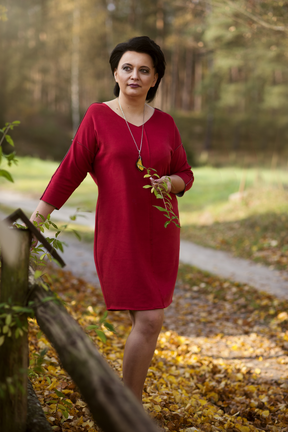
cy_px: 216
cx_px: 144
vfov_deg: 23.9
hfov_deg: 16.1
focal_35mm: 85
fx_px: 1019
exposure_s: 1/640
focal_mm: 85
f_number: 2.5
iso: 100
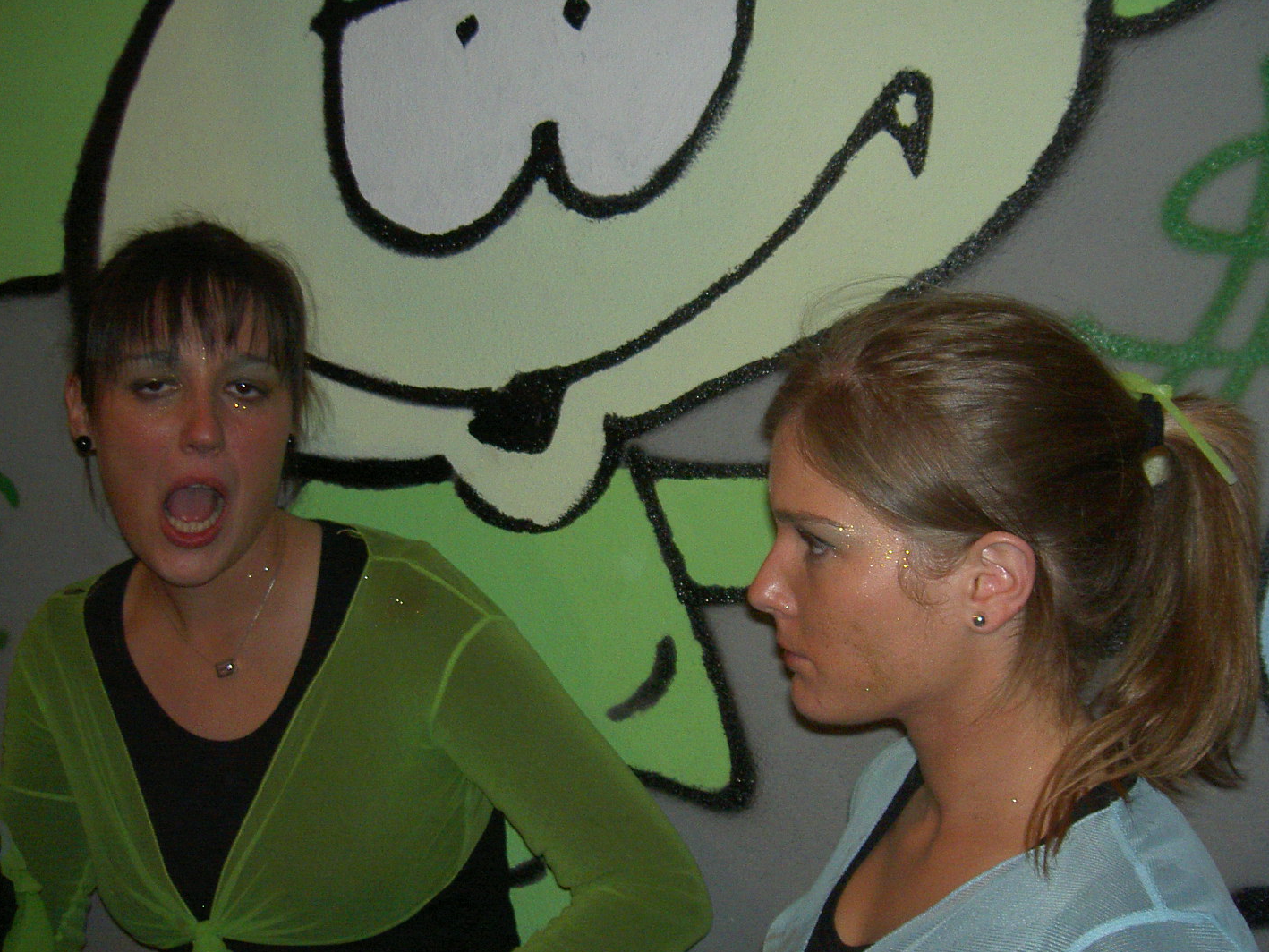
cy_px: 514
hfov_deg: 42.9
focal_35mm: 44
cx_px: 660
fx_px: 1613
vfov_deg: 32.9
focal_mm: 8
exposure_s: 1/59.5
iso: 100
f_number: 2.8
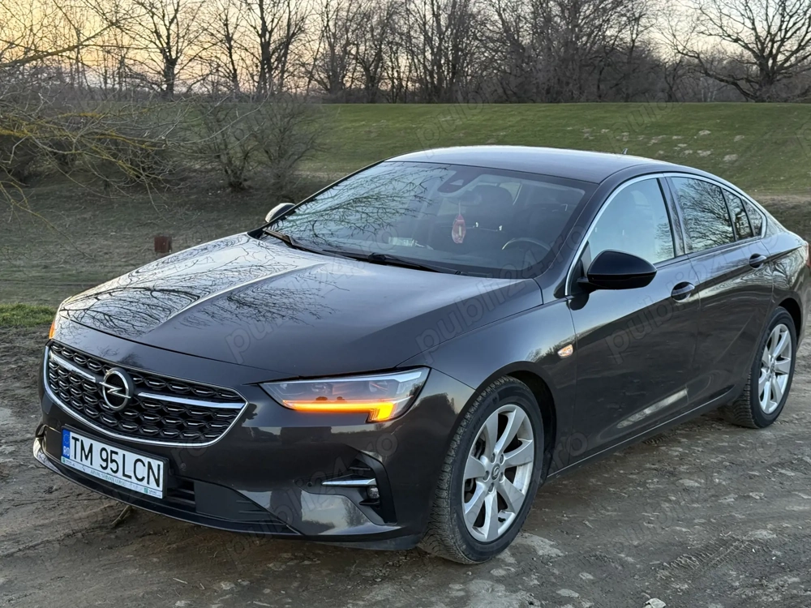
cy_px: 304
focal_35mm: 48
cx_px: 406
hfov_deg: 39.7
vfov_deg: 30.3
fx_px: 1125
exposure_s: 1/242
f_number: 1.78
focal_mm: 6.76
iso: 100
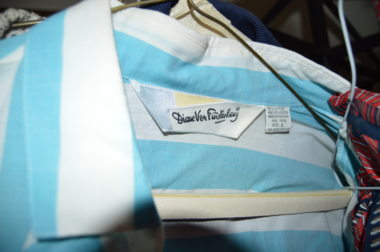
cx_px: 190
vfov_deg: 47.8
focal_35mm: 27
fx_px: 285
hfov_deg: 67.4
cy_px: 126
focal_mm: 18
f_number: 3.5
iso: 360
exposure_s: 1/60
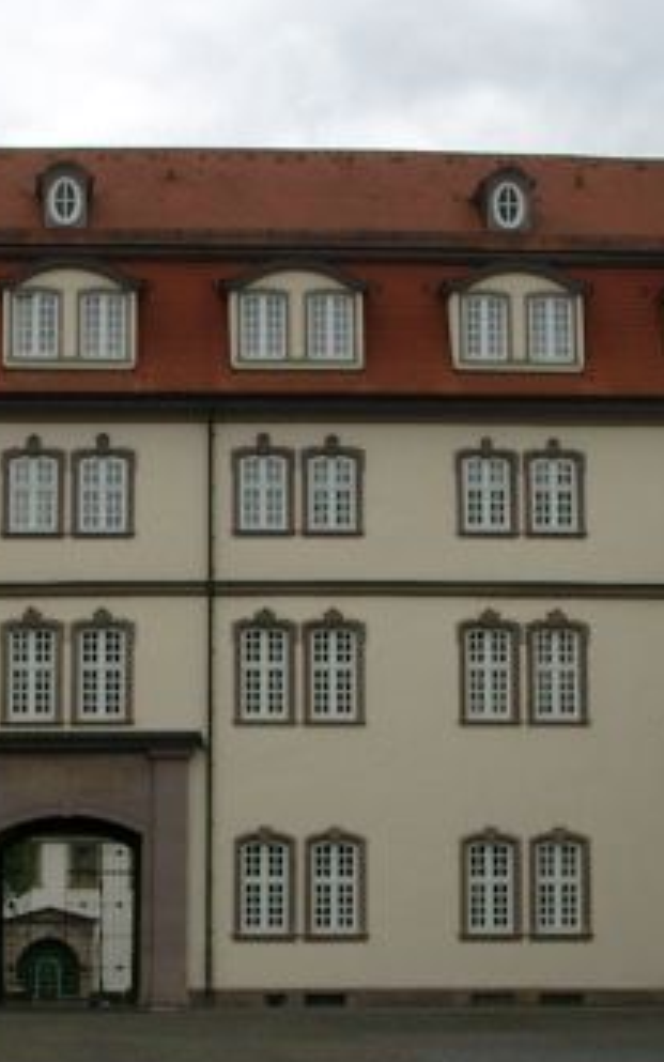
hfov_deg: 15.0
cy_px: 574
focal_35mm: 87
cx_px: 160
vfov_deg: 23.8
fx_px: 2518
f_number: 4
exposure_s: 1/964
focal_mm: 7.13
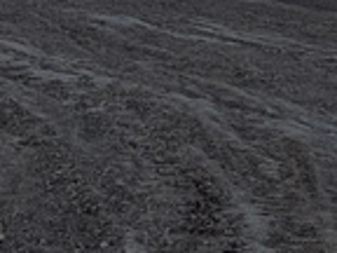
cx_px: -363
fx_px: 3330
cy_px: -403
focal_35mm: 342
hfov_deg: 5.7
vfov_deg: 4.2
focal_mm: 6.76
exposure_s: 1/2513
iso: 64
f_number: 1.78
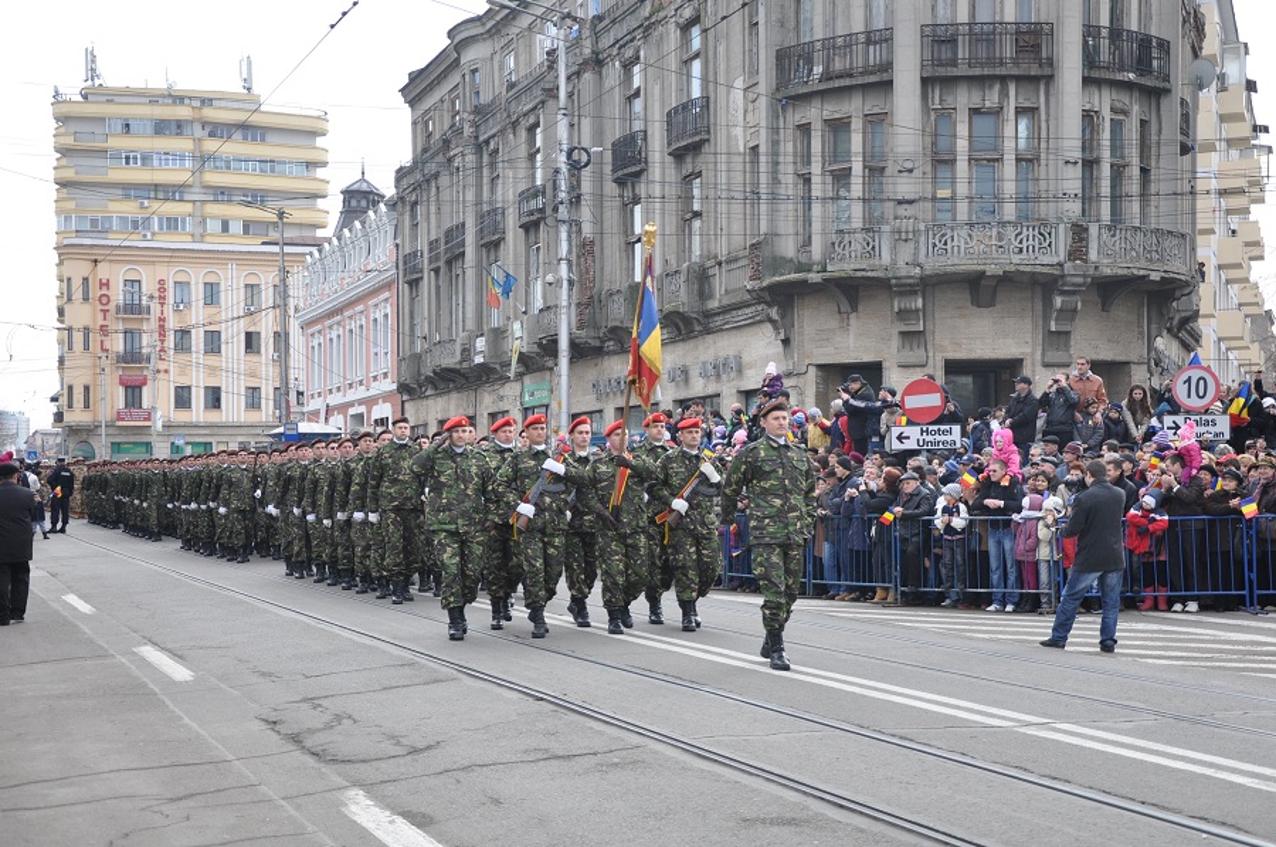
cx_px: 638
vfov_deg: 25.7
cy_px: 424
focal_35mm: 52
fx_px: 1858
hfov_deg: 37.9
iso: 500
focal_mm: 35
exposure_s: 1/400
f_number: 10
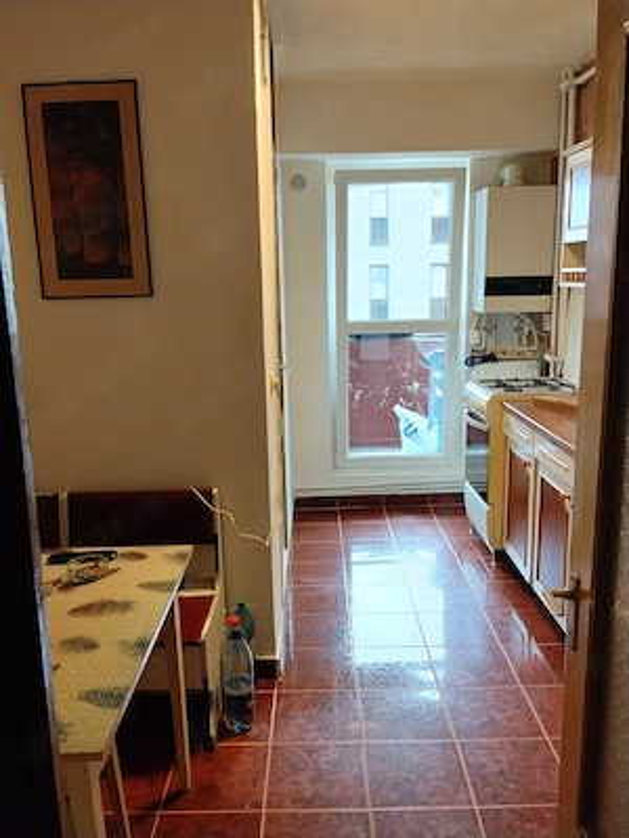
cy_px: 419
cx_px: 314
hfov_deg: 48.2
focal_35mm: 29
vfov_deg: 61.7
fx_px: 703
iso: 125
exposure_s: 1/30
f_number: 1.8
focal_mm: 4.22
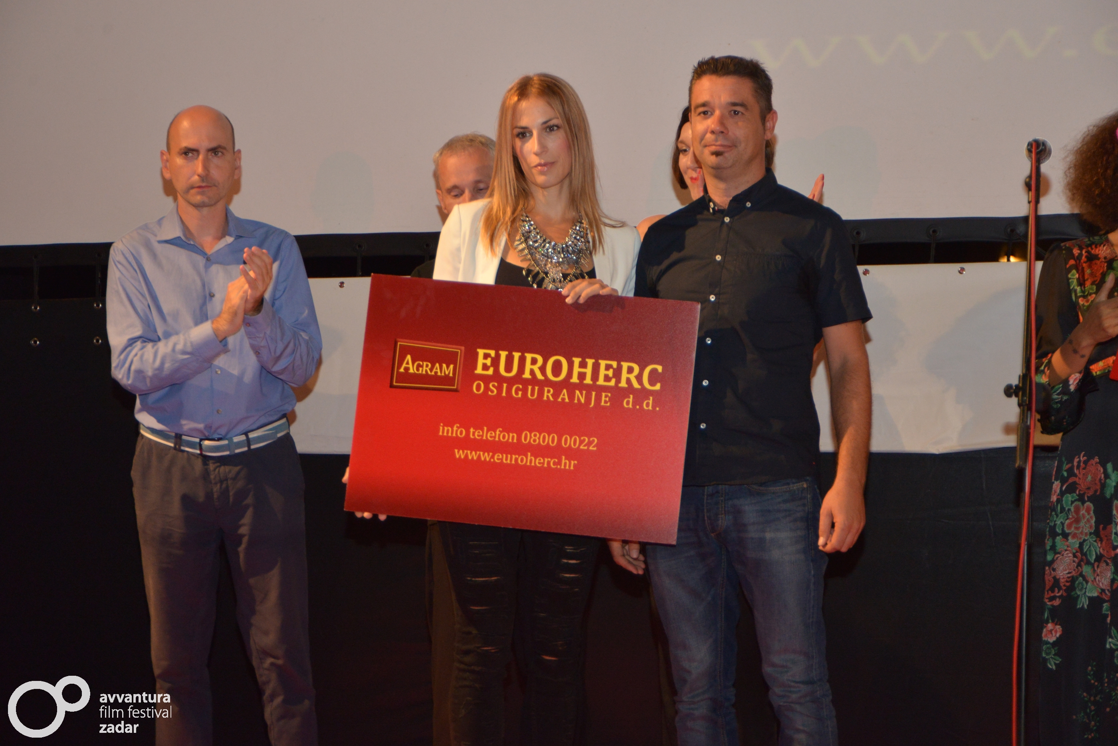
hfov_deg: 22.6
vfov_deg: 15.2
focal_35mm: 90
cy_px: 373
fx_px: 2796
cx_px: 559
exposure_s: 1/100
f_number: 5.6
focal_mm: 90
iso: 2000
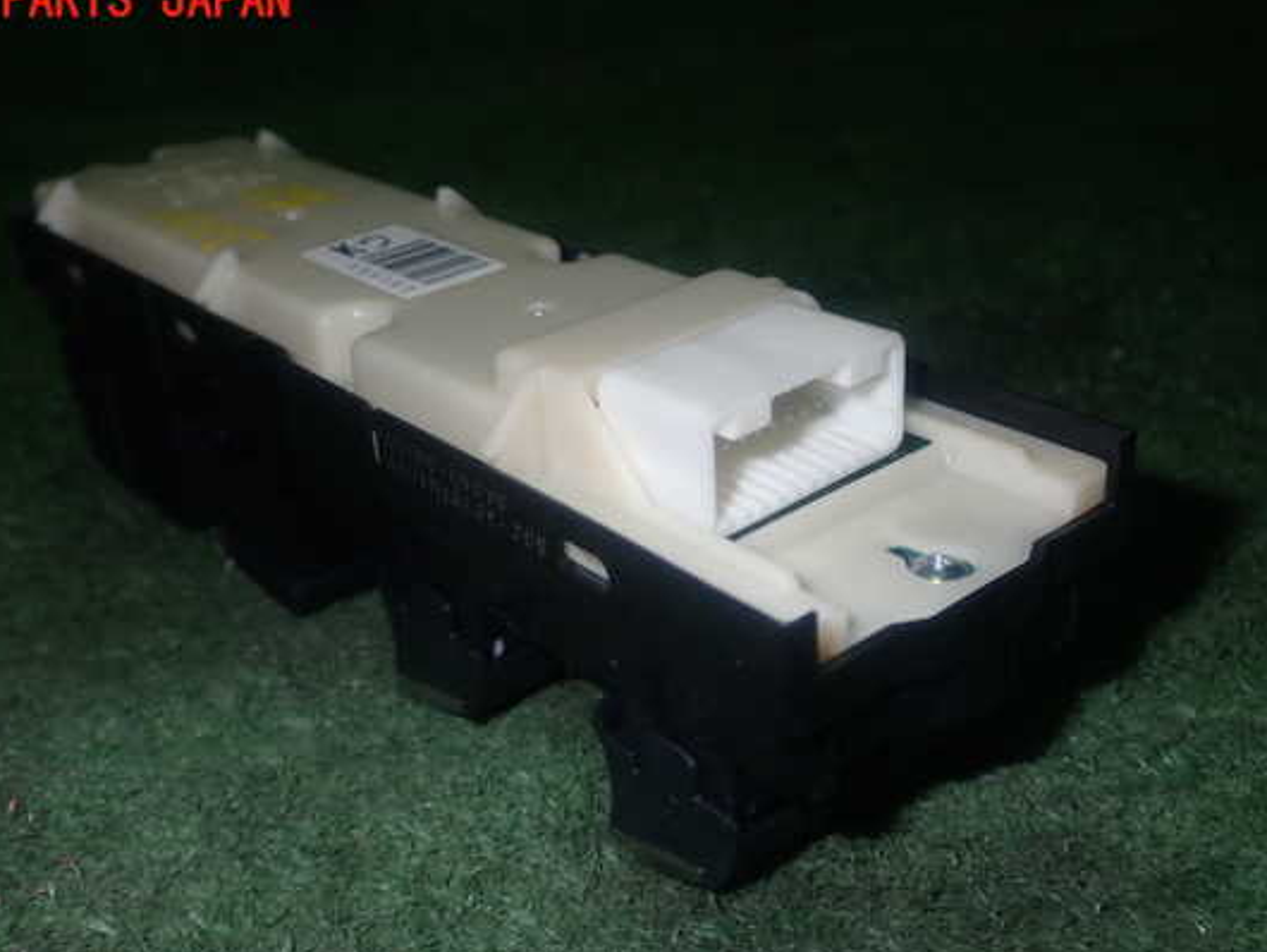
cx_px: 574
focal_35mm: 43
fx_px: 1575
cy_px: 509
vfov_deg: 33.6
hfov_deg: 43.8
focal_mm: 6.83
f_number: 8
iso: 200
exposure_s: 1/40
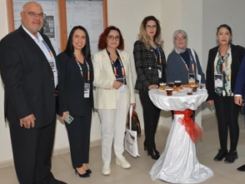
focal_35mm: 46
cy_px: 86
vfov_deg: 31.6
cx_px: 170
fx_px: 326
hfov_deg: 40.5
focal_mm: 32
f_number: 7.1
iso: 1000
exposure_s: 1/60
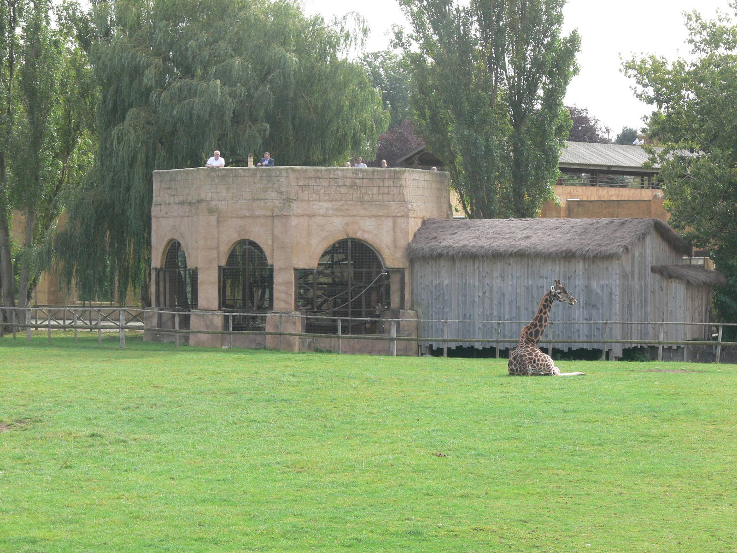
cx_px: 368
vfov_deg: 12.5
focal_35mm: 119
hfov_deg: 16.6
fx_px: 2534
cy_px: 276
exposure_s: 1/100
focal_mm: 25.1
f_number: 5.6
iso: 80
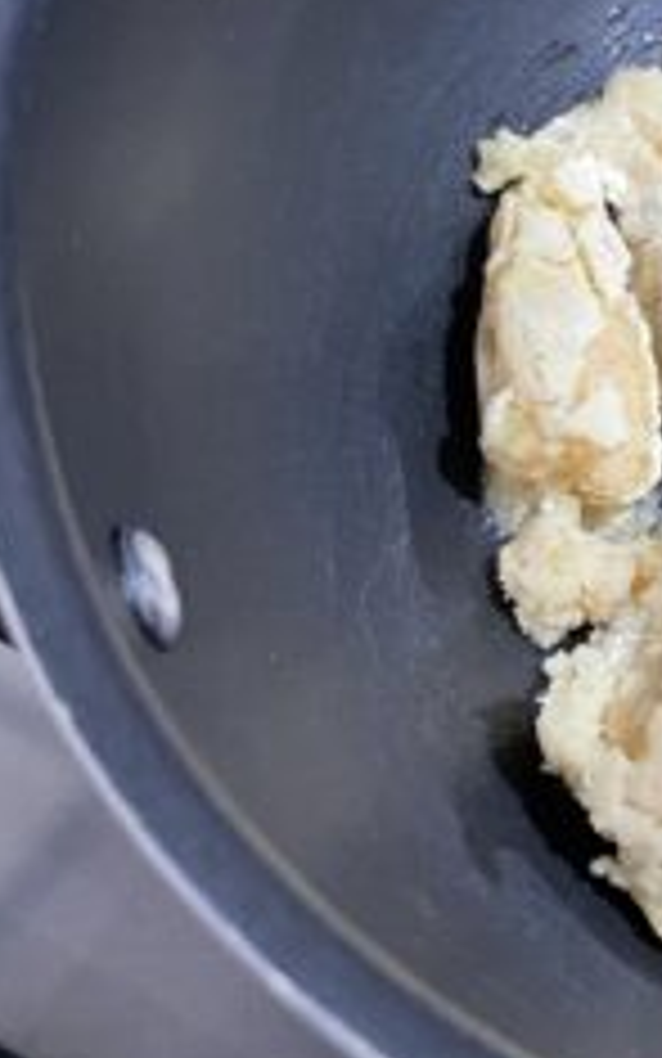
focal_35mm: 68
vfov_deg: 30.0
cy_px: 371
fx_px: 1962
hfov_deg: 17.2
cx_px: 1000
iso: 400
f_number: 1.6
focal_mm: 4.2
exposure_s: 1/33
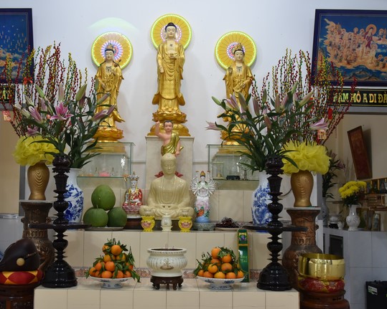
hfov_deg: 42.8
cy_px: 154
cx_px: 164
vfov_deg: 34.9
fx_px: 492
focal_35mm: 43
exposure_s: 1/125
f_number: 6.3
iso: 1600
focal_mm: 38
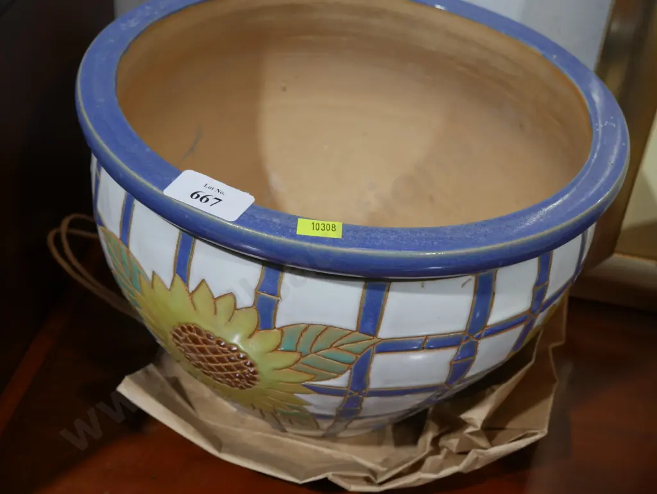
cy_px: 247
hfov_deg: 38.2
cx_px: 328
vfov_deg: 29.1
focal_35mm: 50
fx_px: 949
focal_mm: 25
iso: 640
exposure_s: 1/60
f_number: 5.3
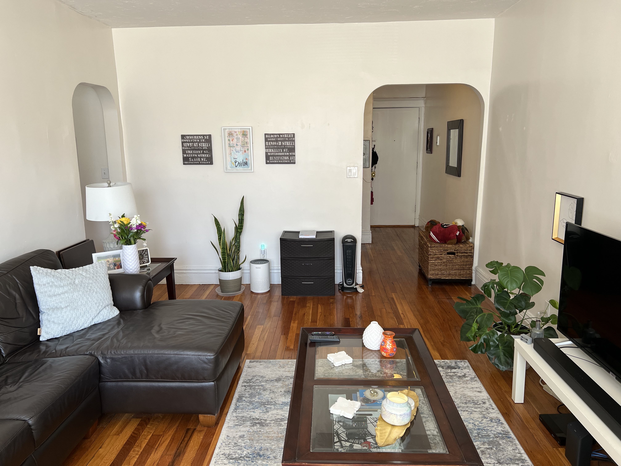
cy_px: 233
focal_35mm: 26
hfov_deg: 67.3
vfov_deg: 53.1
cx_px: 310
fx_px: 466
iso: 64
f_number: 1.5
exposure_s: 1/121
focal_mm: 5.7
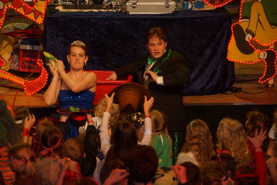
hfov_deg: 9.8
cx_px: 138
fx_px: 1616
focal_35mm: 210
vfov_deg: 6.5
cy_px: 92
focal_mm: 140
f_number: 6.3
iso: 800
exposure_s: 1/60
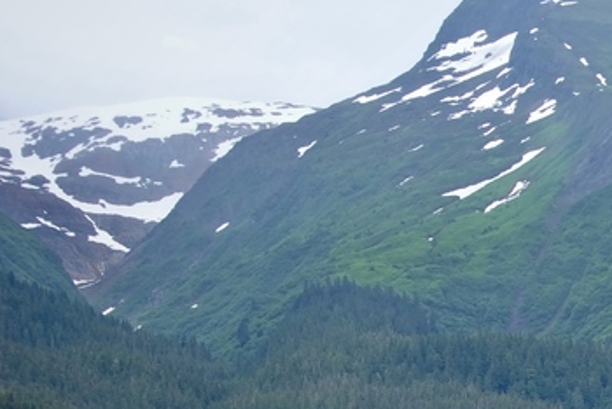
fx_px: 4355
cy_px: 423
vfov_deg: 5.4
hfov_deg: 7.8
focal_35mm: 256
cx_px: 1110
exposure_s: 1/200
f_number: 7.1
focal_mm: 70
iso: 100
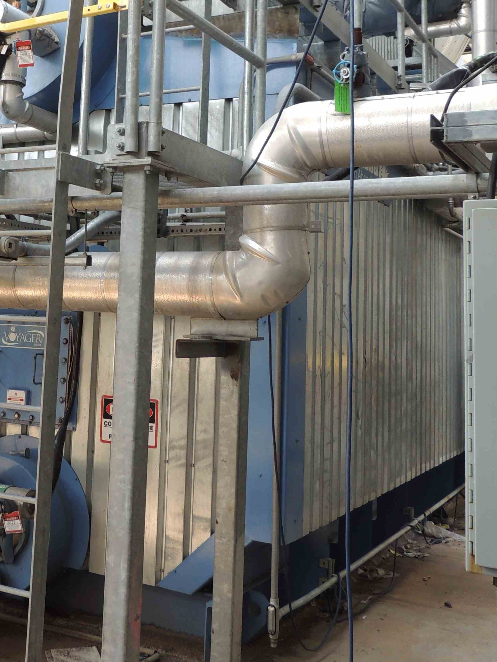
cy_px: 203
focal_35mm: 45
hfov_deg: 31.7
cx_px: 136
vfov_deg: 41.4
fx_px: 862
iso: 100
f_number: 3
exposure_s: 1/60
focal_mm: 4.3
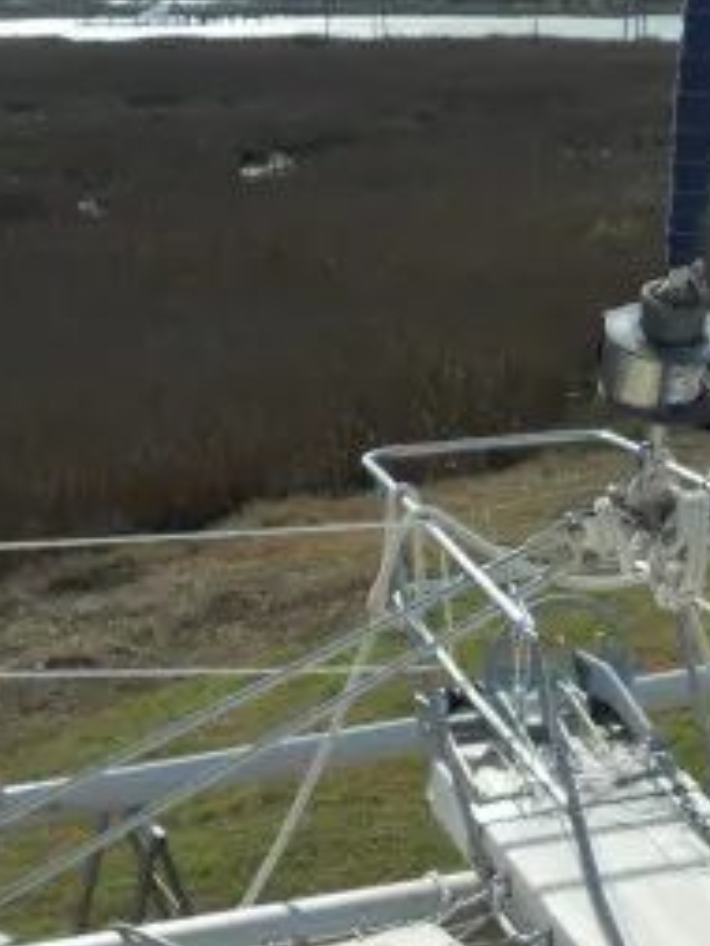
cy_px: 630
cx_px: 744
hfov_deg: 19.0
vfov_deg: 25.8
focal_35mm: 75
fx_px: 2049
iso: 80
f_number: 3.9
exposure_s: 1/800
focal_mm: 6.9
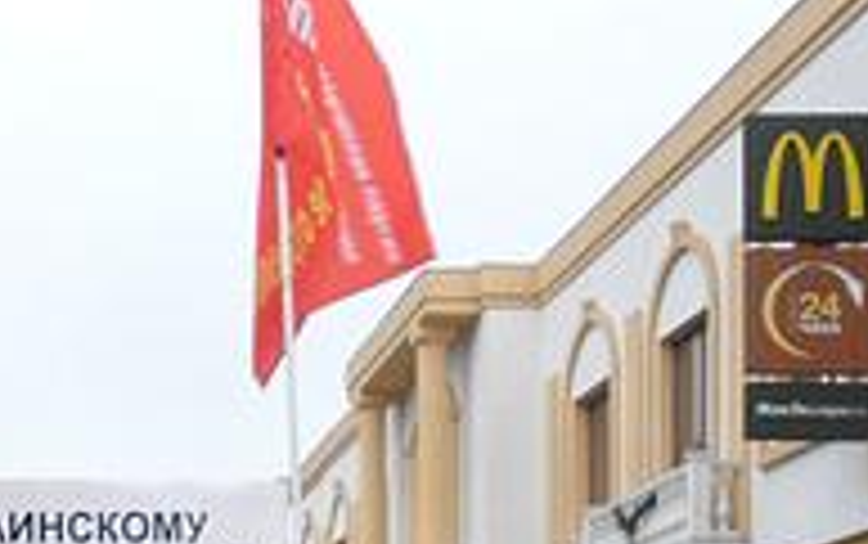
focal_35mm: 80
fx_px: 1894
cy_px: 829
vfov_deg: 15.1
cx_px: -67
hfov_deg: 24.2
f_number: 3.5
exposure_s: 1/90
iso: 200
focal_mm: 4.9
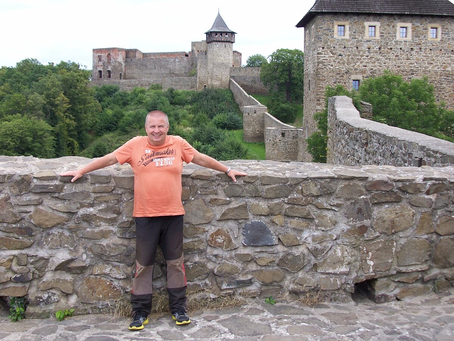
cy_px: 170
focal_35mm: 42
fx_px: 551
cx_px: 227
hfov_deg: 44.8
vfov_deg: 34.3
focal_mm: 7.2
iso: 80
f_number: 2.8
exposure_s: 1/500
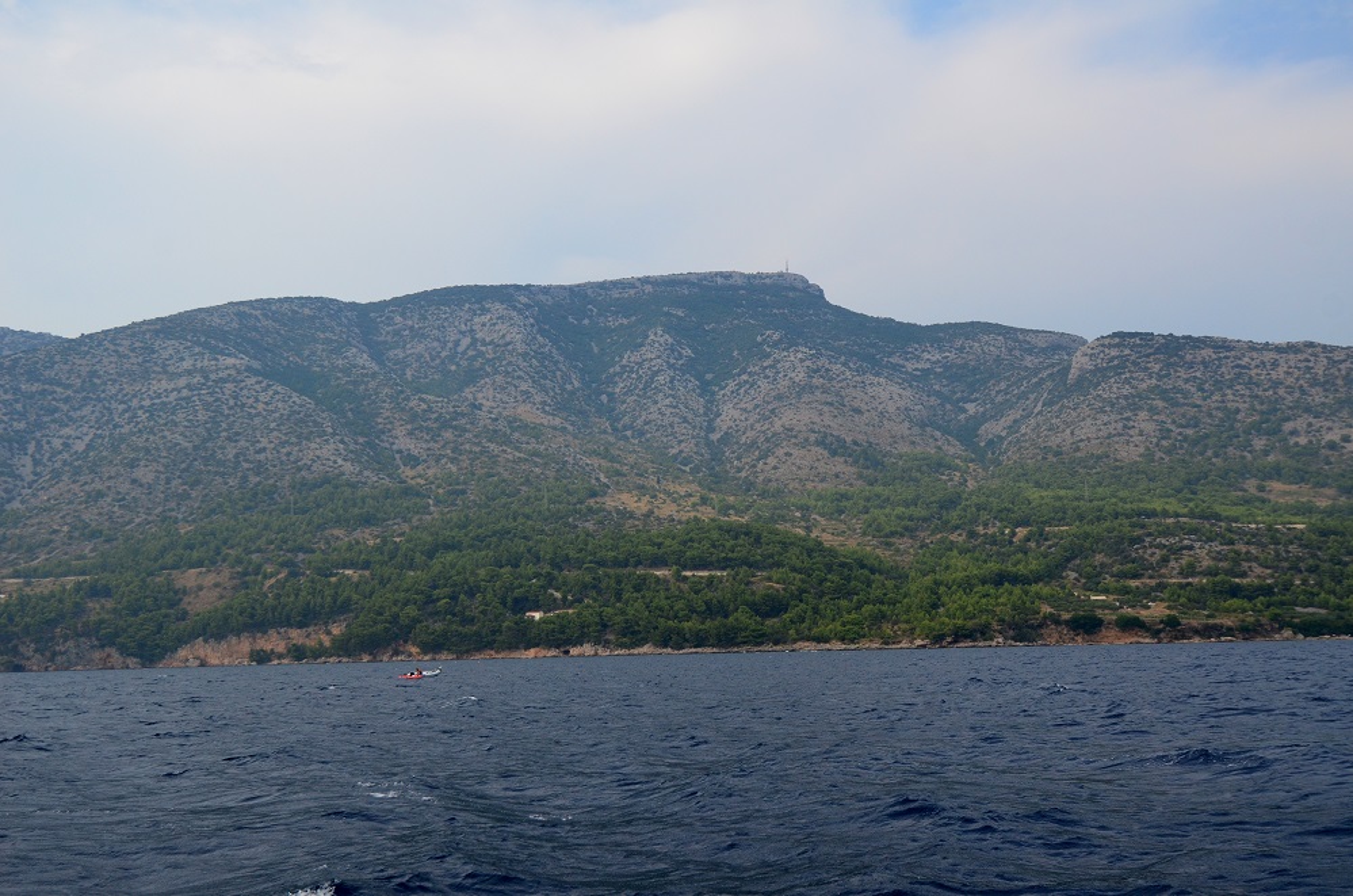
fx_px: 1350
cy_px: 448
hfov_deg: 53.2
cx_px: 676
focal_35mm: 36
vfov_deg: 36.7
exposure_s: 1/1600
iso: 400
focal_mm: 24
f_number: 5.6
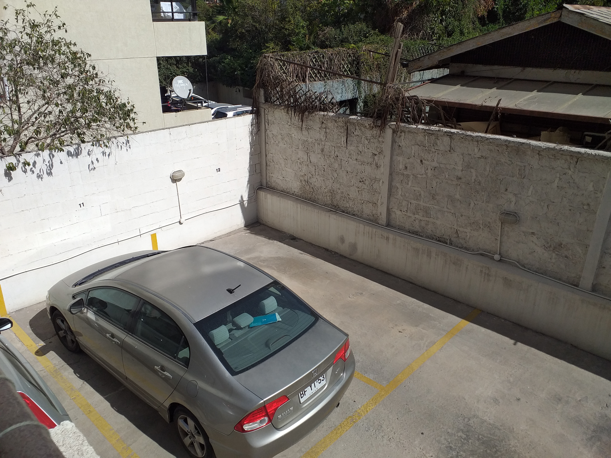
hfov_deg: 67.3
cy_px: 229
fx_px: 459
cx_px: 306
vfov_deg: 53.1
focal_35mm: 26
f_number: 1.9
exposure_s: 1/2451
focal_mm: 3.6
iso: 40
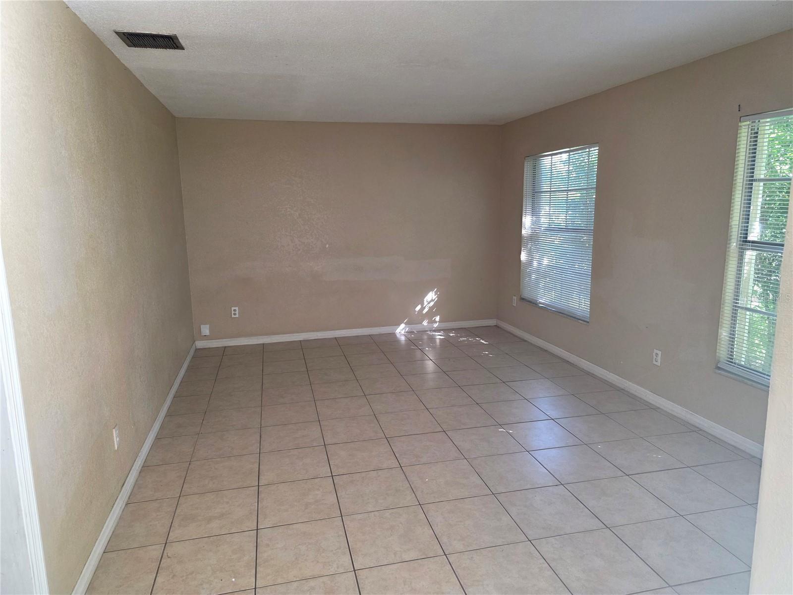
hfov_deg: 73.9
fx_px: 527
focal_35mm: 23
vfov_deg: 58.9
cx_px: 396
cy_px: 298
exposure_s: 1/120
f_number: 1.7
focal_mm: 6.3
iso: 250
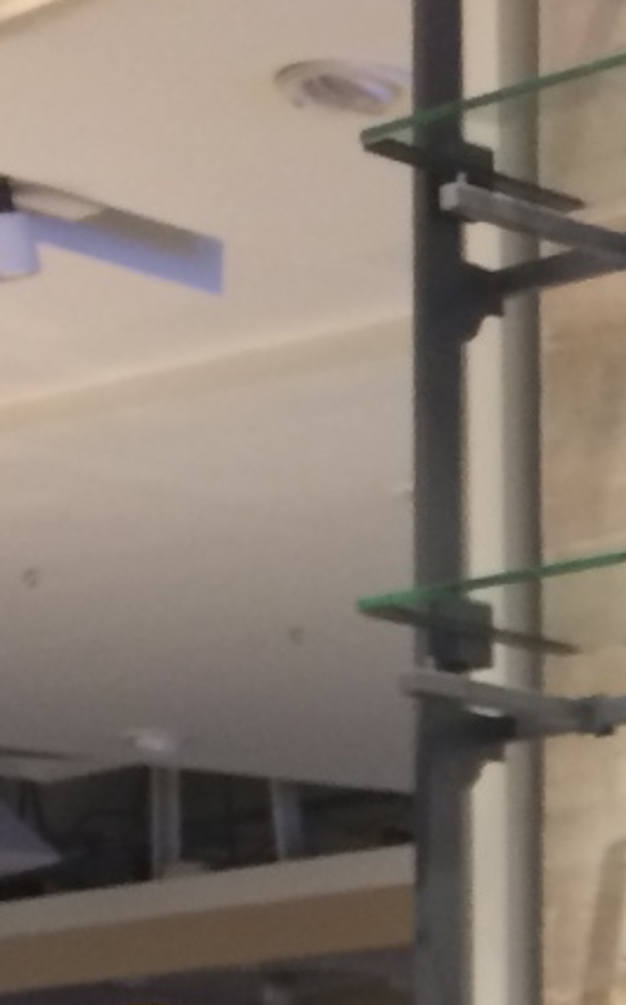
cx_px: 1264
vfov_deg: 14.3
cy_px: 1390
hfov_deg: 8.9
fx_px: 3801
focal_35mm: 139
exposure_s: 1/33
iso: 160
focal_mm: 4.15
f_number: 2.2
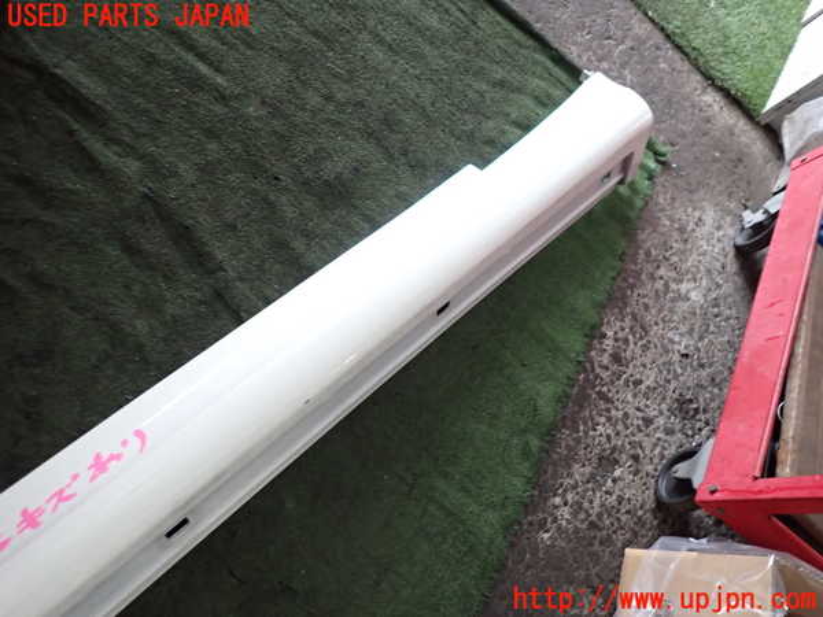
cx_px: 412
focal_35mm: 25
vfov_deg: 54.9
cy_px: 308
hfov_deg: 69.4
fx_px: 594
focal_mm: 4.5
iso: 400
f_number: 2
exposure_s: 1/30
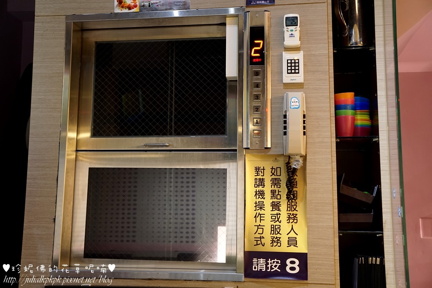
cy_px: 144
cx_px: 216
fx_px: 504
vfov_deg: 31.9
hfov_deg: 46.4
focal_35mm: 42
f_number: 4
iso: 1600
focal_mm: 28
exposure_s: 1/6
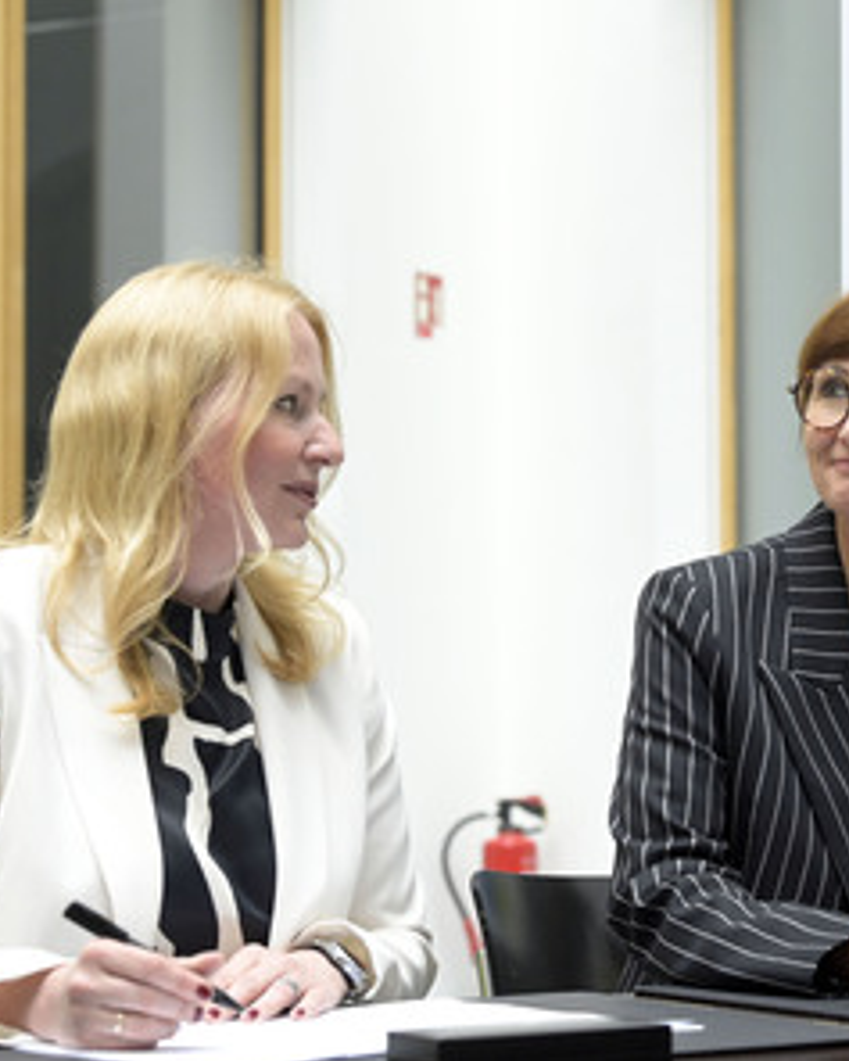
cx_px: 611
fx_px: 3139
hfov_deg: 15.3
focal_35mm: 100
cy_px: 530
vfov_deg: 19.2
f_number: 5
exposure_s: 1/500
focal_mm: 70
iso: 4000
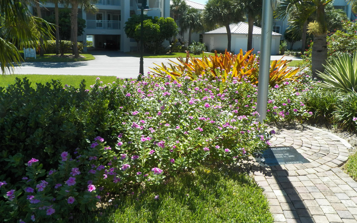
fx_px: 292
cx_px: 180
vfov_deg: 41.7
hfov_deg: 62.9
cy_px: 92
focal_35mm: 30
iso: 125
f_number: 4
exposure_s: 1/1000
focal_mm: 4.9
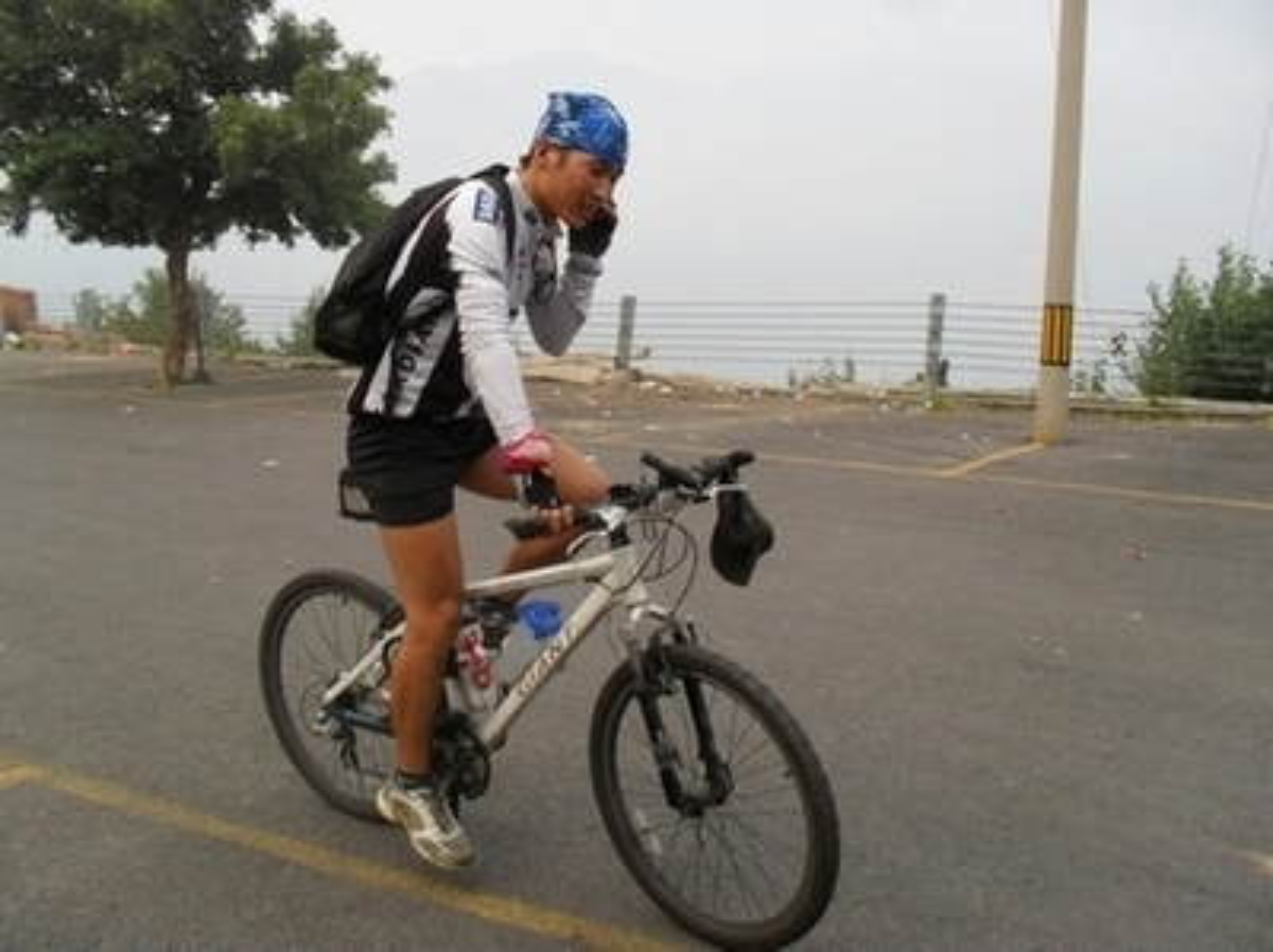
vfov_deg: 40.6
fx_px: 1286
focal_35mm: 35
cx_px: 636
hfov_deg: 52.7
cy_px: 476
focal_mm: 6.3
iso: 100
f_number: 3.2
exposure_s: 1/125
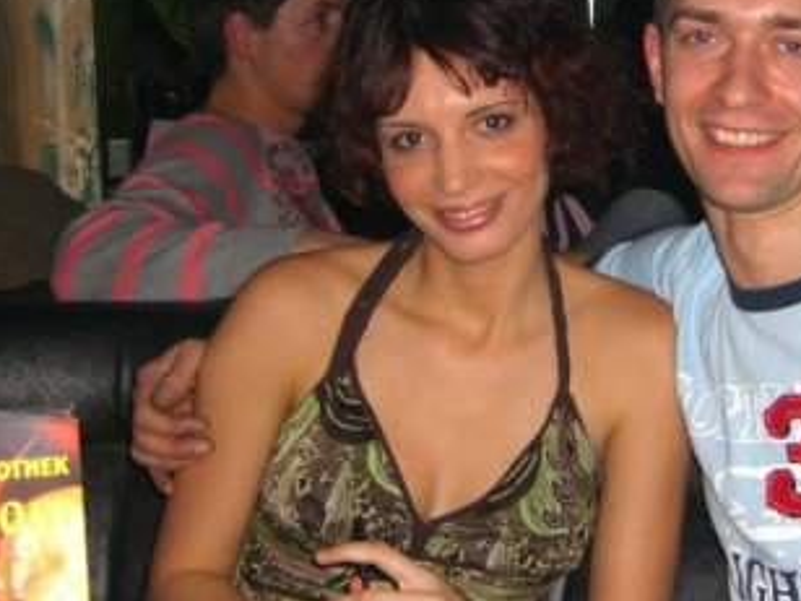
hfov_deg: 26.0
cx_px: 601
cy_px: 276
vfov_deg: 19.9
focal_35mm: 74
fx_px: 1712
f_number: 2.8
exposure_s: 1/60
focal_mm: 7.9
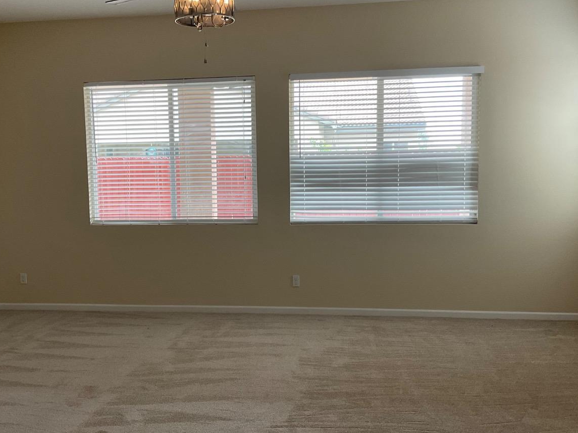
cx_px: 250
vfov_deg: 37.7
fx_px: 635
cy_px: 226
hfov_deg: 48.8
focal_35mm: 38
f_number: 1.8
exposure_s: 1/60
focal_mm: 3
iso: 40
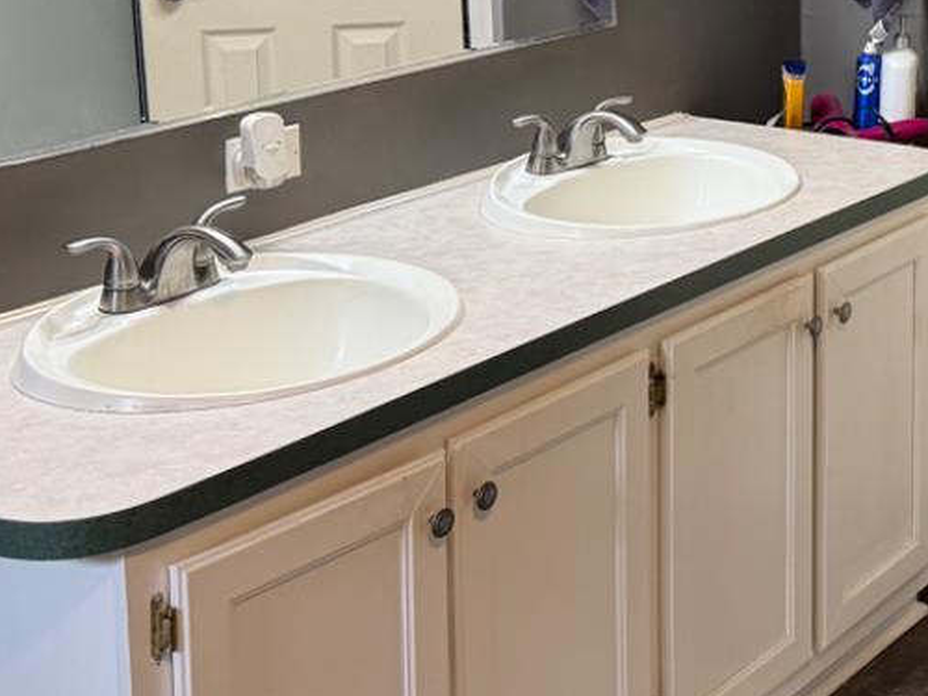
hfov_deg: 25.3
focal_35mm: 72
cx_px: 987
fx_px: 1930
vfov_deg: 19.7
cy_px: -34
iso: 200
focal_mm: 6.76
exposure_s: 1/120
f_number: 1.78
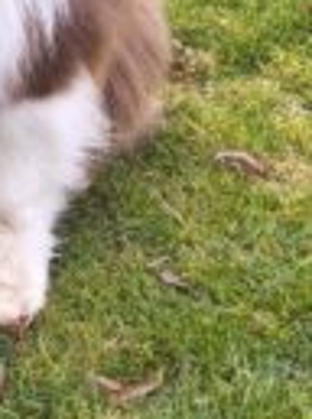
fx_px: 785
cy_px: -133
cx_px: -109
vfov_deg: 25.5
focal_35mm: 65
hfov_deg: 20.3
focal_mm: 5.56
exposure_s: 1/100
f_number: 1.8
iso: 330
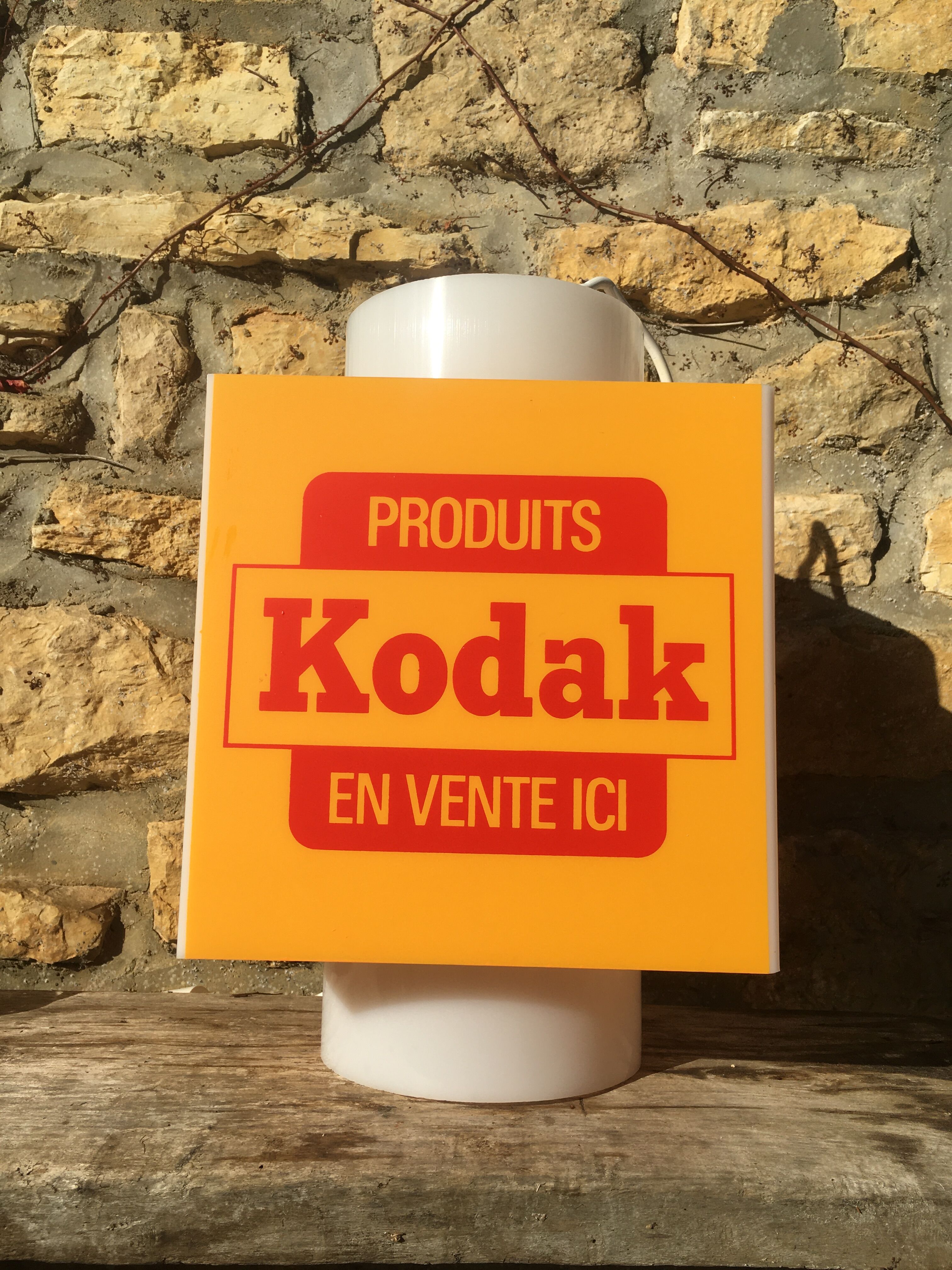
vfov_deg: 61.7
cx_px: 476
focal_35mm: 29
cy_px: 635
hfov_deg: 48.2
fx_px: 1063
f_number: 2.2
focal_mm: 4.15
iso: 25
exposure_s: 1/2404
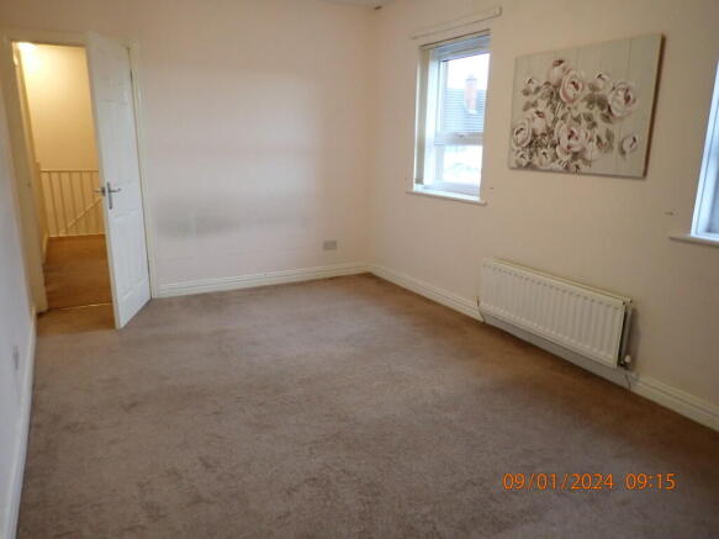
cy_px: 270
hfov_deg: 69.4
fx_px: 519
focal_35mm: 25
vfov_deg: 54.9
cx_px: 360
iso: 250
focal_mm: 4.5
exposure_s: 1/30
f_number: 2
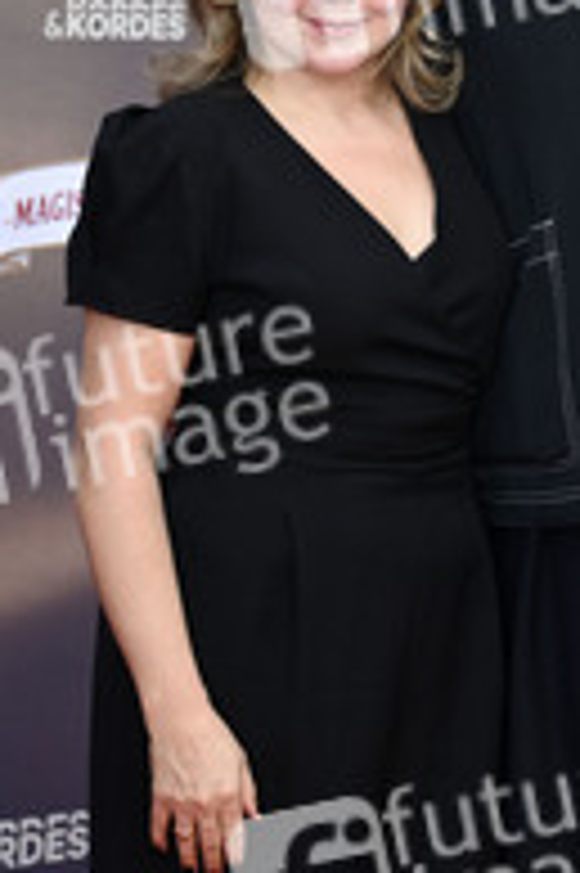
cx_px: 589
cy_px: 189
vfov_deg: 10.0
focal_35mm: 206
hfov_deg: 6.6
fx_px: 4987
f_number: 5.6
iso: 640
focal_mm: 100
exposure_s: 1/250
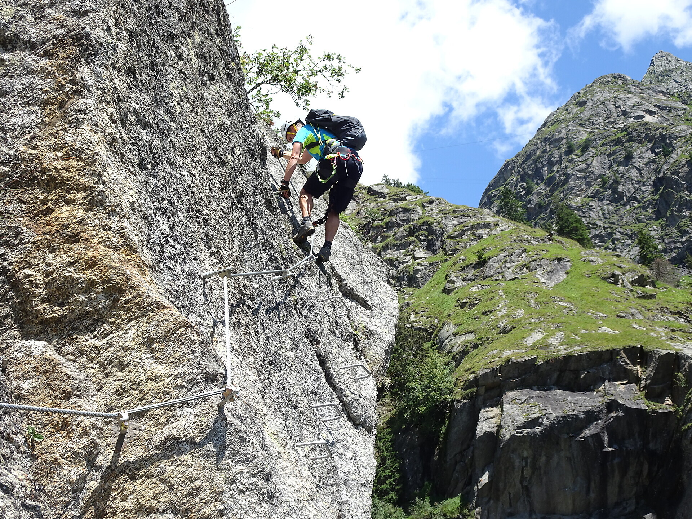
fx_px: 800
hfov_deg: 46.8
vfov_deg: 36.0
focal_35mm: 40
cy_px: 260
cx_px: 346
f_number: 4
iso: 80
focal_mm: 6.8
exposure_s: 1/320
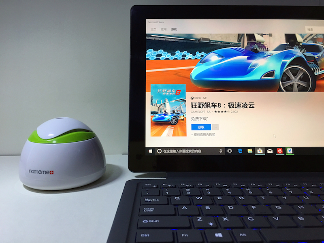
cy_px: 122
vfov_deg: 48.2
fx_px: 271
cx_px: 162
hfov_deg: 61.7
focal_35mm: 29
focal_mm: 4.15
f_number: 2.2
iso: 40
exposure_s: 1/33
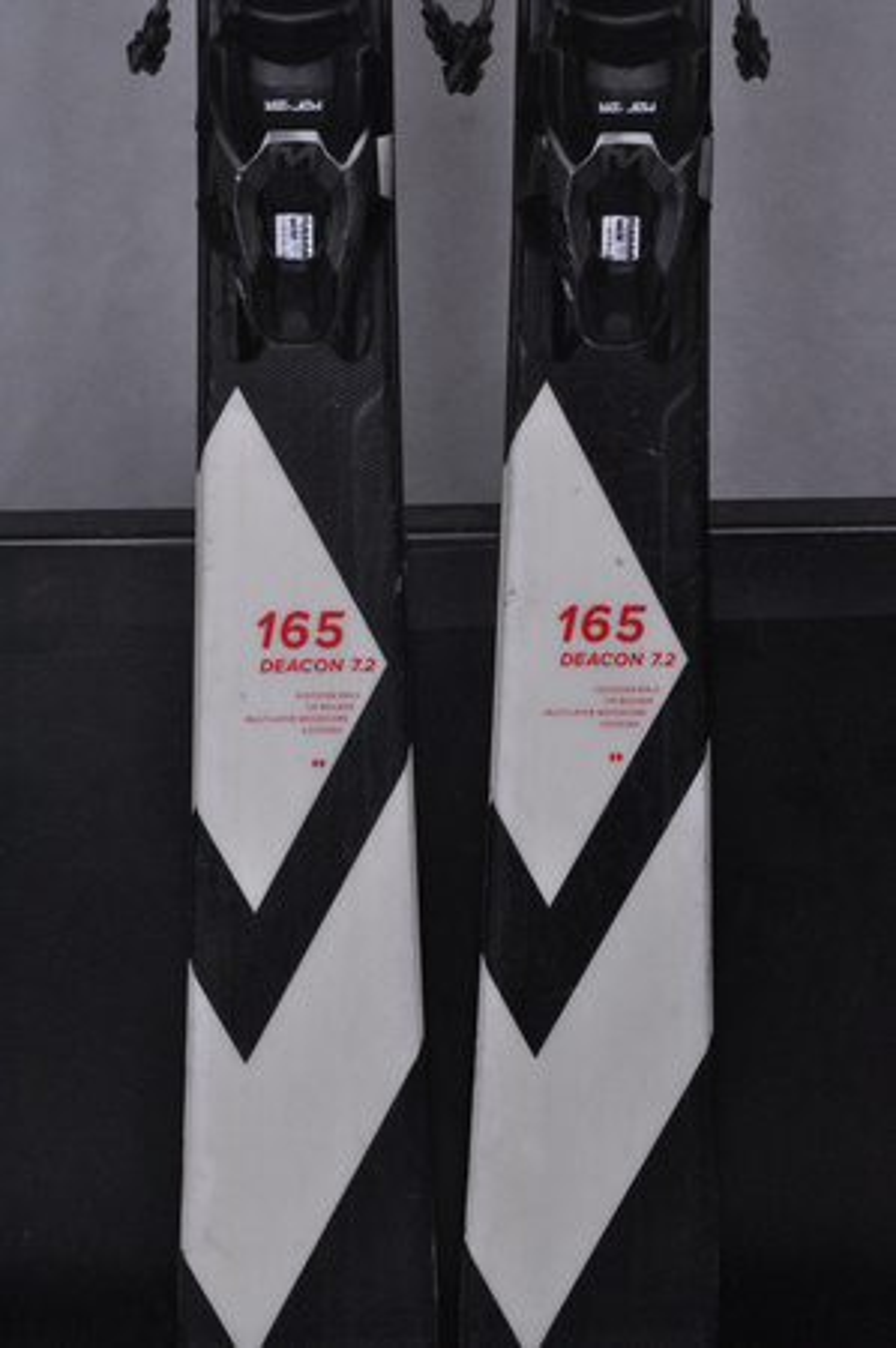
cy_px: 674
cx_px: 448
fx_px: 4490
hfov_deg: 11.4
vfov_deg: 17.1
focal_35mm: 120
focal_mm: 80
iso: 3200
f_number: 11
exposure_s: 1/125
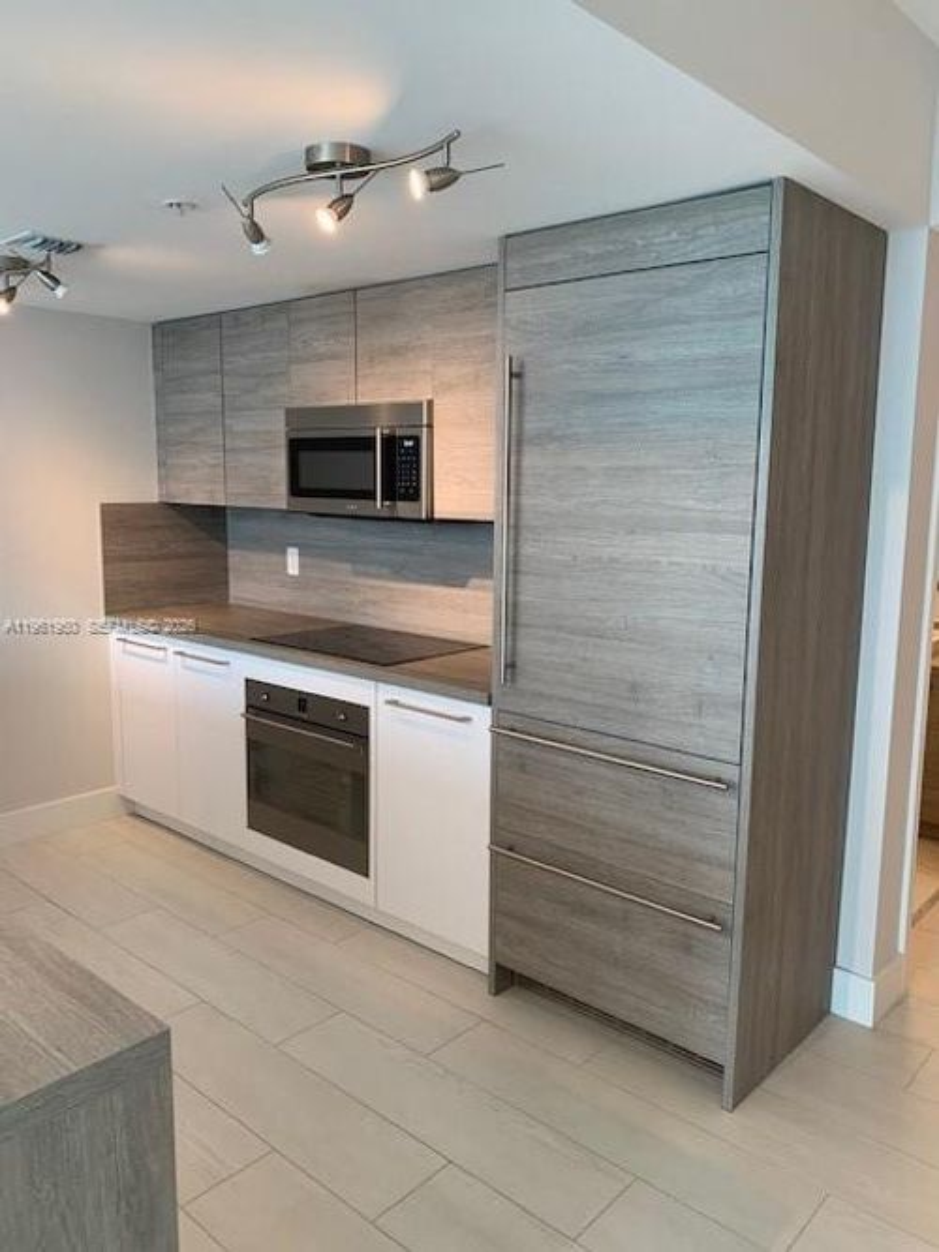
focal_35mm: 26
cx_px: 470
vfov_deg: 67.3
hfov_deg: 53.0
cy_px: 626
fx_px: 941
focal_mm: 4.25
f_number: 1.8
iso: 50
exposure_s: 1/60
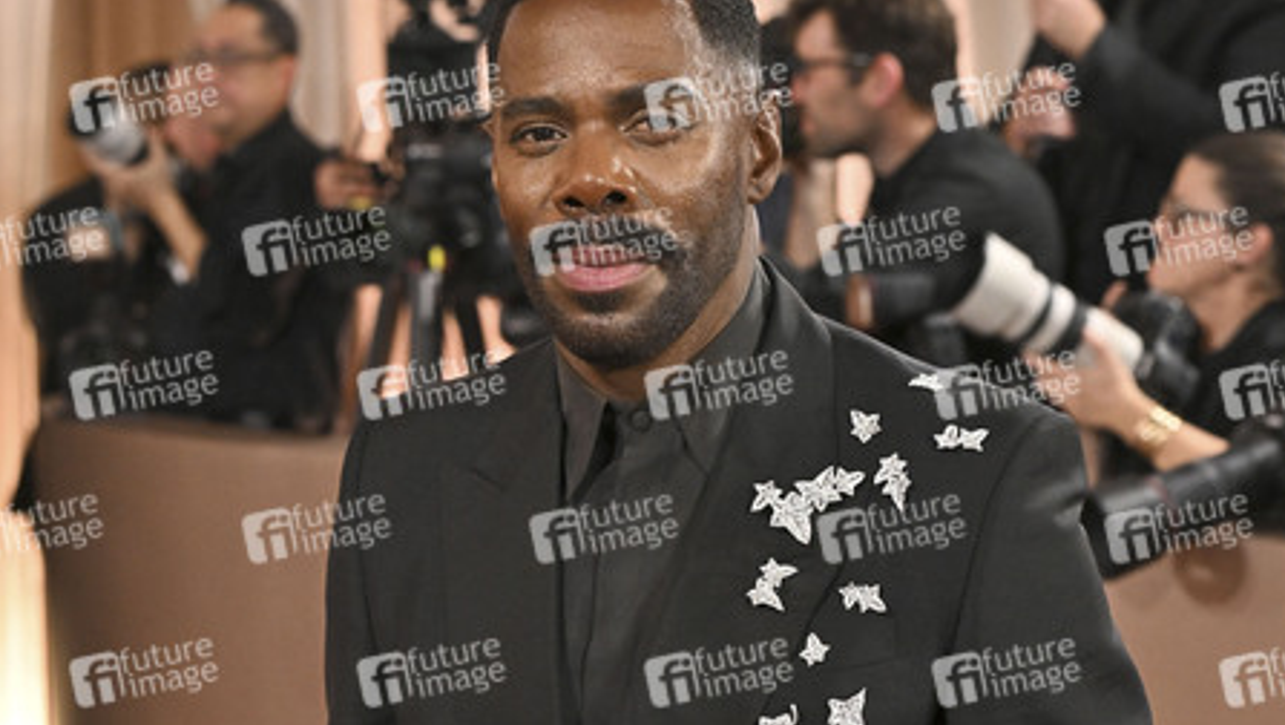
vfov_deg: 15.9
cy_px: 314
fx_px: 2591
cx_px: 642
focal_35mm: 76
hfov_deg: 27.9
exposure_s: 1/320
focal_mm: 72
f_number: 5
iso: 2500
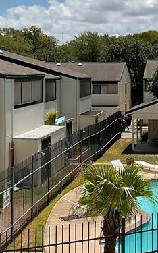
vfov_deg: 24.6
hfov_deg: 15.2
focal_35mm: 84
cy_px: 94
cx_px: 163
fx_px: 579
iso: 16
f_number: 1.8
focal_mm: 3
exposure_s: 1/3788
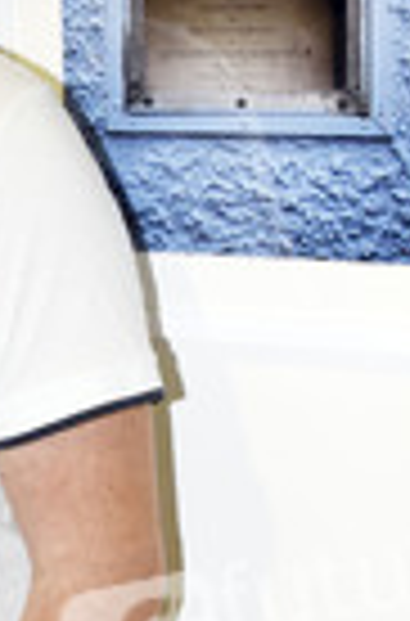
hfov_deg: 10.4
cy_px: 414
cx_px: -117
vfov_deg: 16.0
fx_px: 2203
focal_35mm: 128
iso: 3200
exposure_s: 1/80
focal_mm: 44
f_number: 6.3
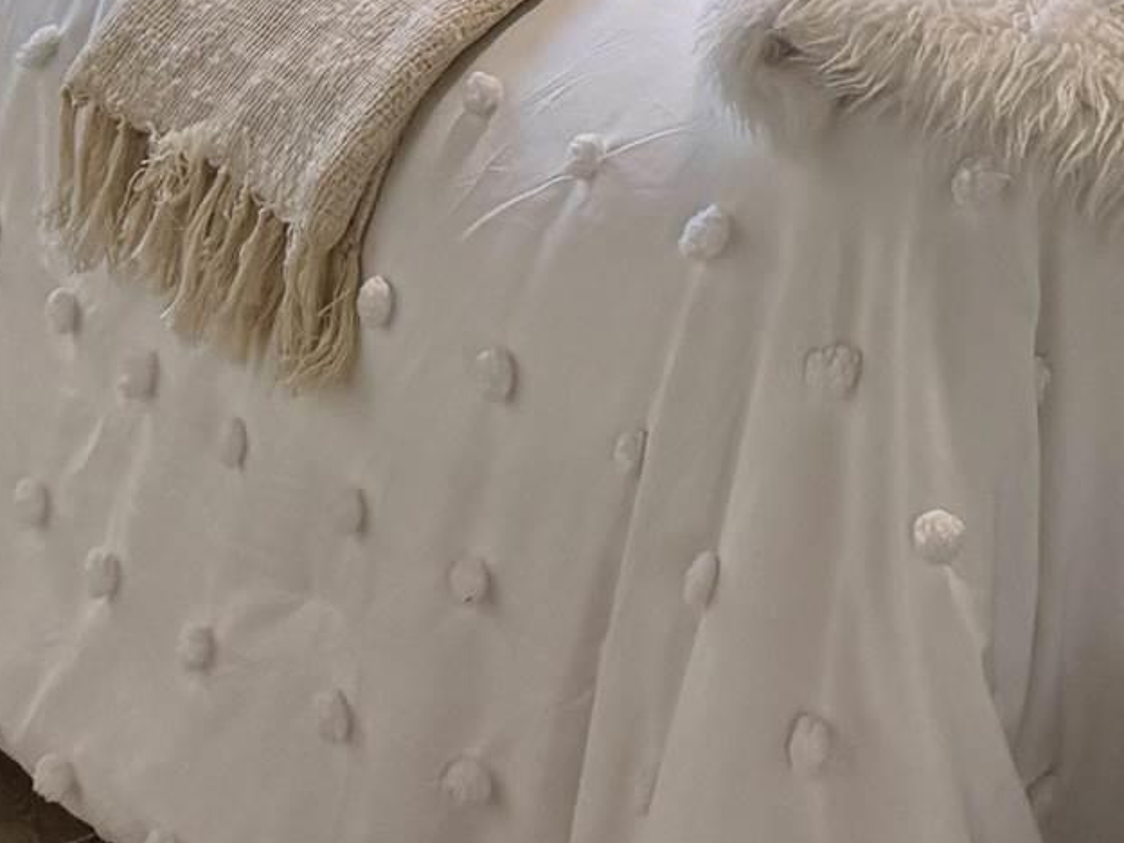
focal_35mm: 118
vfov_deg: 10.8
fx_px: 3832
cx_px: 1930
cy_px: -1136
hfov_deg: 14.9
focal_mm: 6.76
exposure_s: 1/111
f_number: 1.78
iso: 125
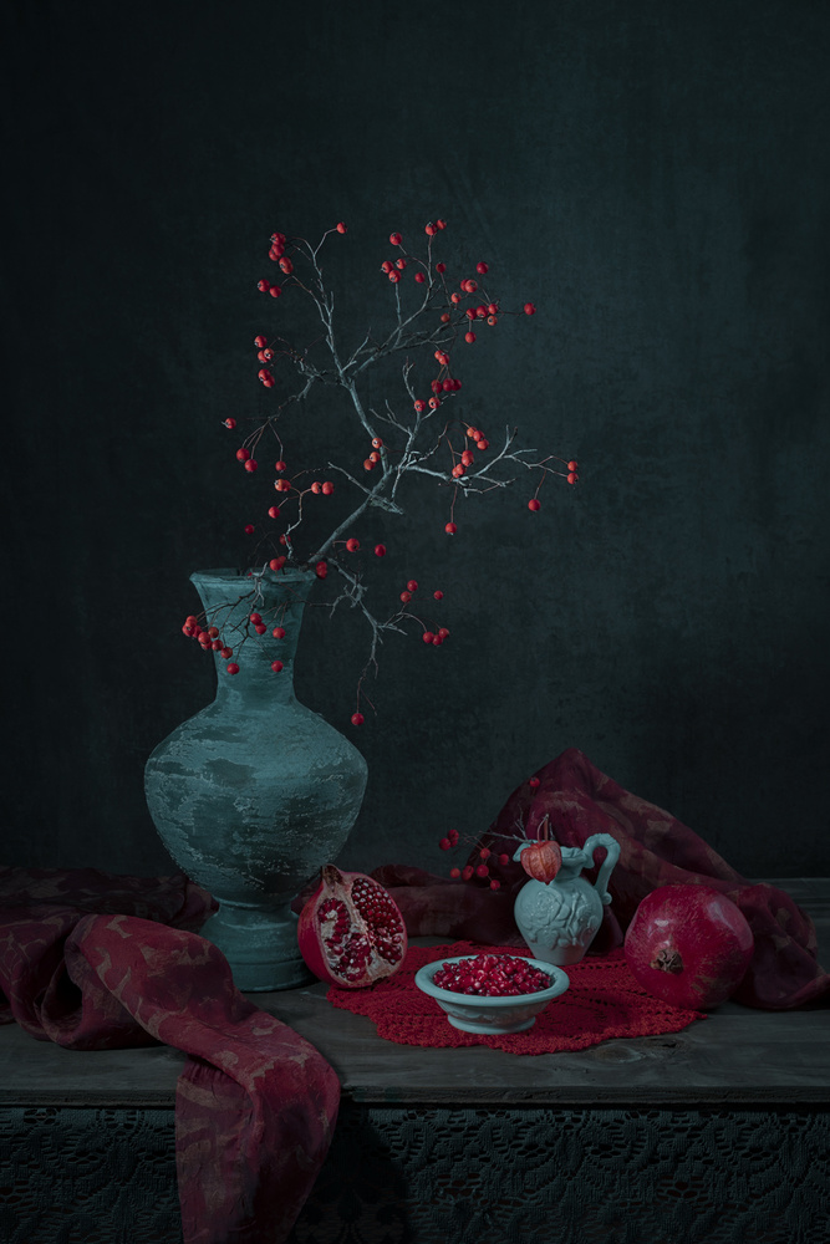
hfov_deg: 26.0
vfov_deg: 38.2
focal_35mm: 52
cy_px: 622
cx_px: 415
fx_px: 1798
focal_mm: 52
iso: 100
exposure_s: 3.2
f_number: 11
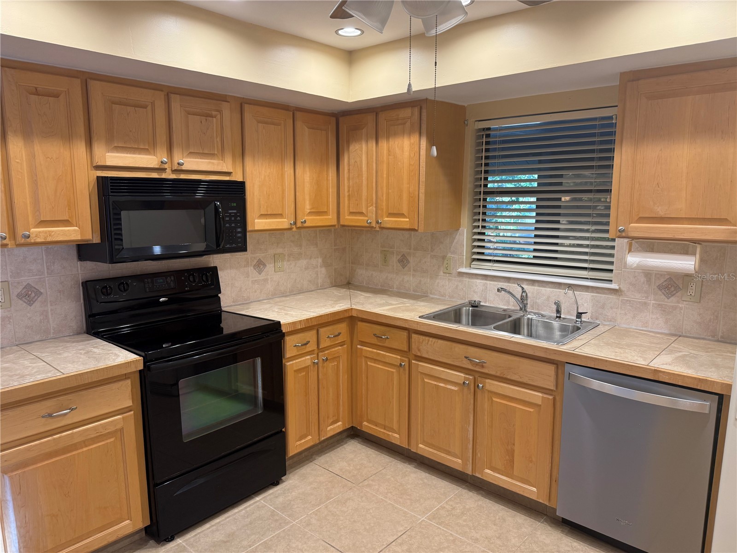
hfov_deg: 71.6
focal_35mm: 24
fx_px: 511
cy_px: 276
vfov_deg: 56.8
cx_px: 368
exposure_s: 1/60
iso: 125
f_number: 1.78
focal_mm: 6.76
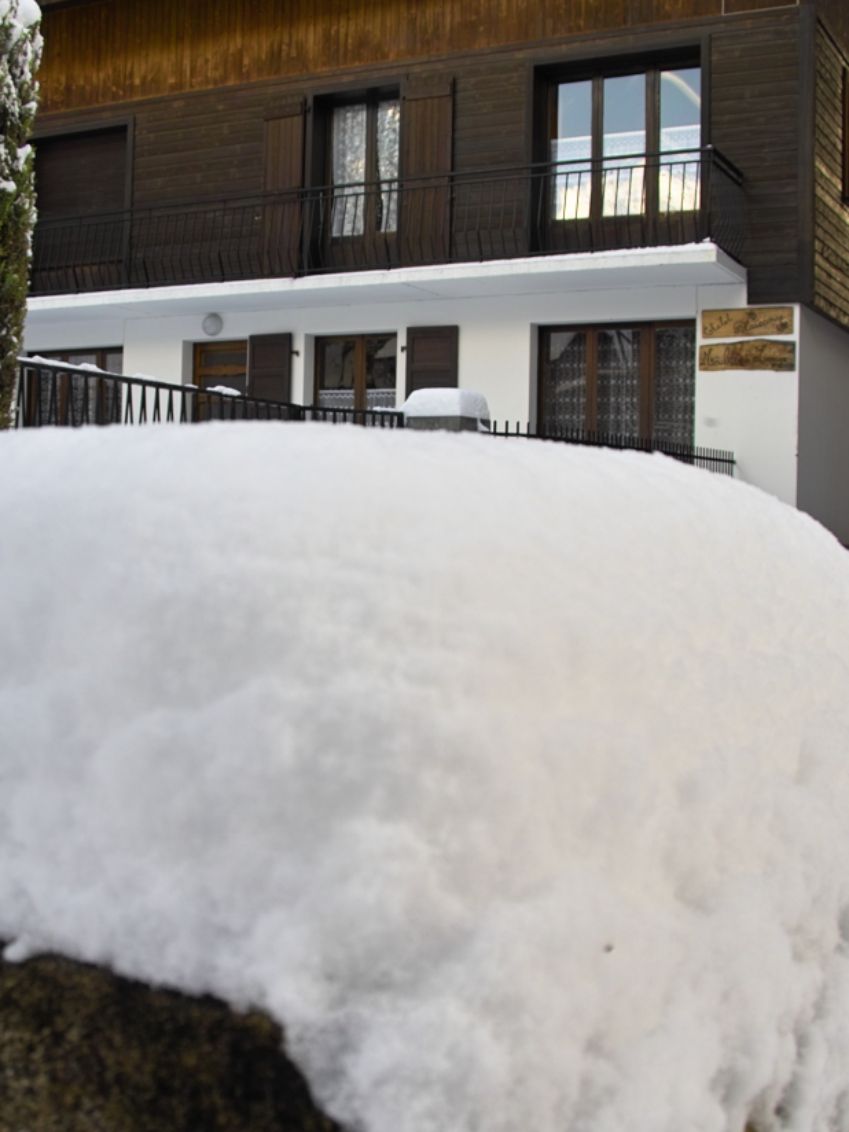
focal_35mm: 41
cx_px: 466
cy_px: 536
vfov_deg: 45.8
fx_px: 1341
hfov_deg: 35.1
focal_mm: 18
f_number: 5.6
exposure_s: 1/100
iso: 100
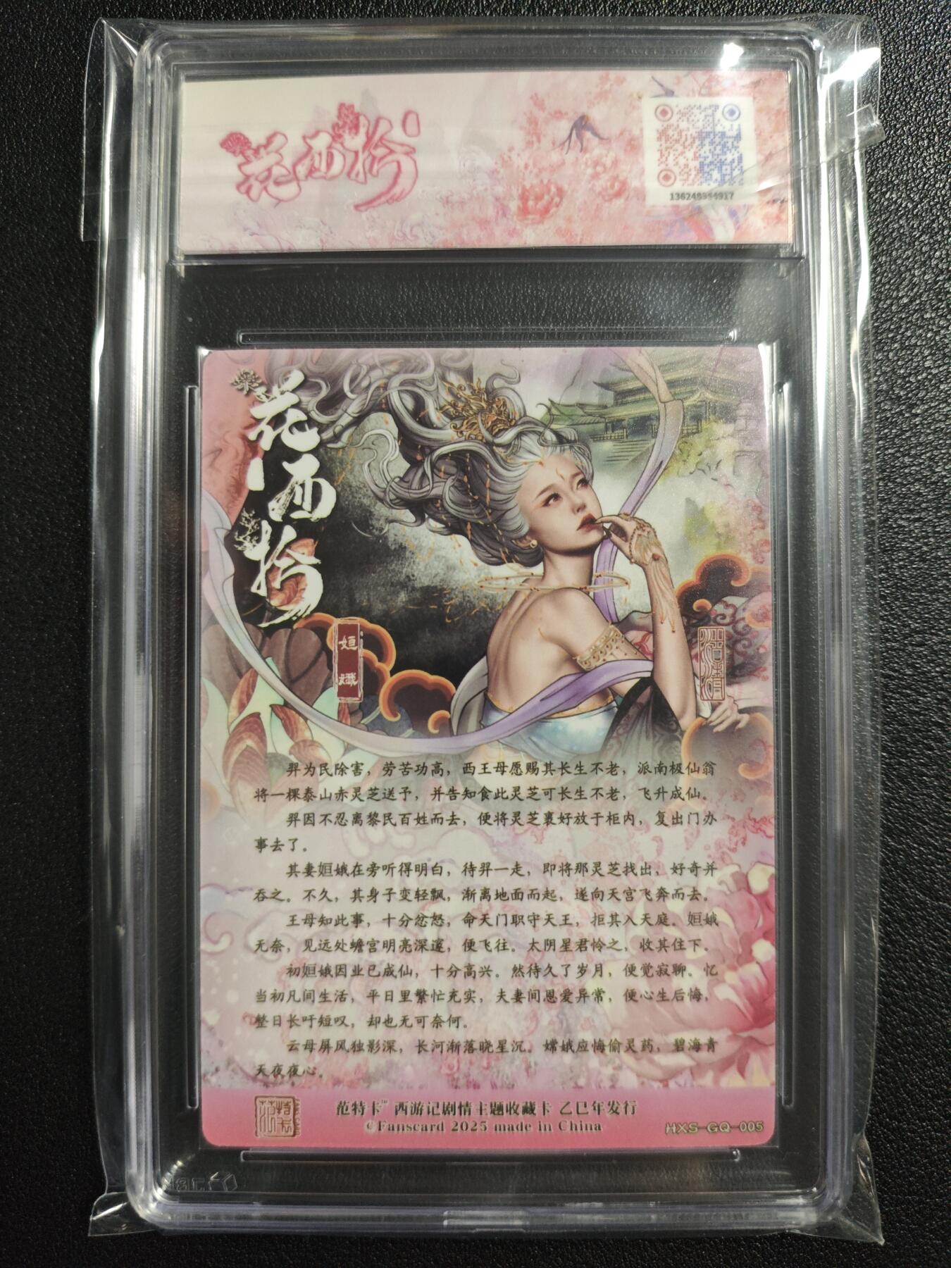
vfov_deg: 67.3
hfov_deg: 53.1
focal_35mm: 26
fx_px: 952
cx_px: 476
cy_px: 634
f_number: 1.5
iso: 800
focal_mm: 4.94
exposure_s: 1/200
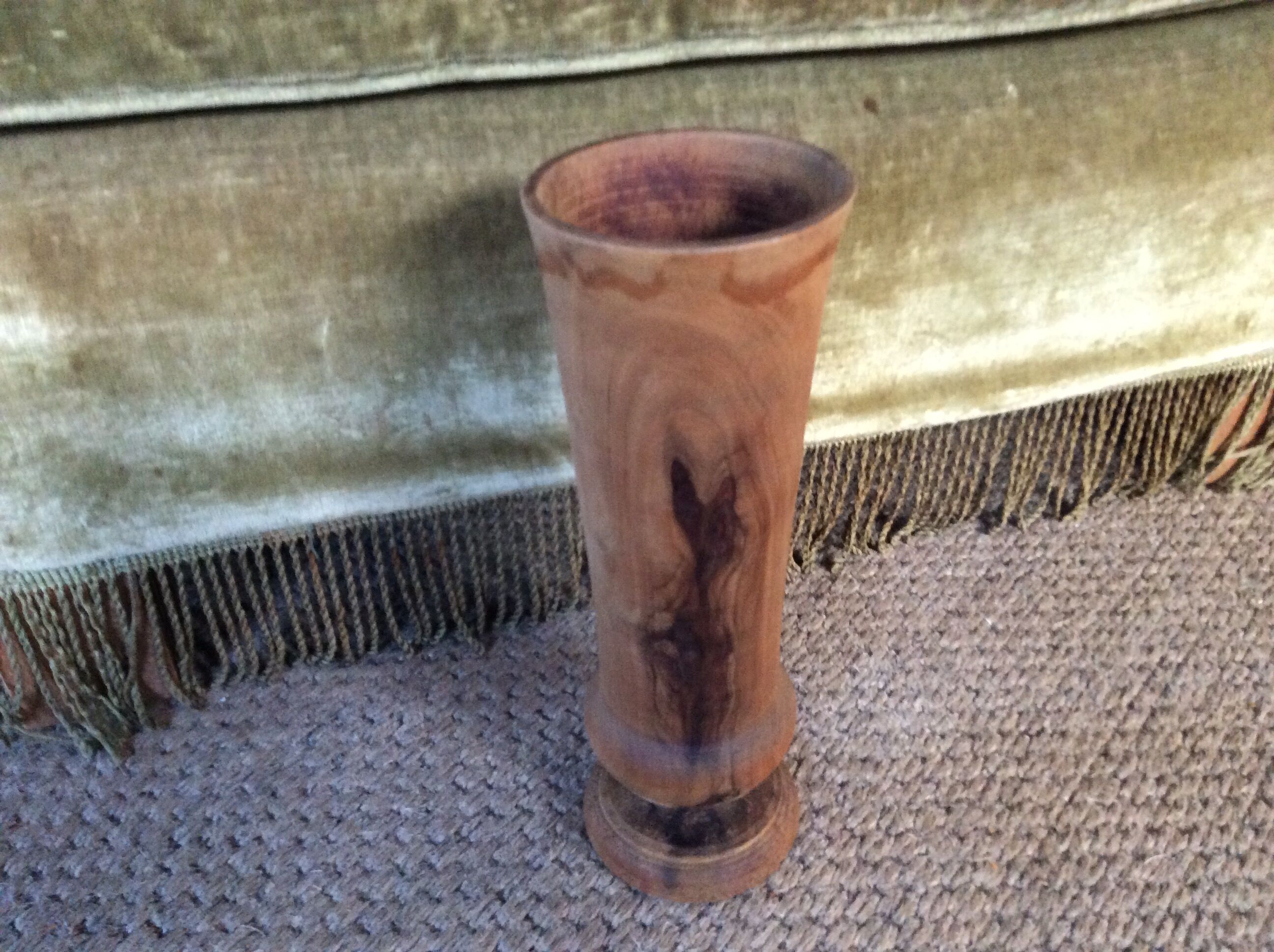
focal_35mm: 32
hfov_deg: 56.9
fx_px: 1176
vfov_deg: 44.1
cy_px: 476
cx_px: 637
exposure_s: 1/25
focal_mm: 3.3
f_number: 2.4
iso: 250
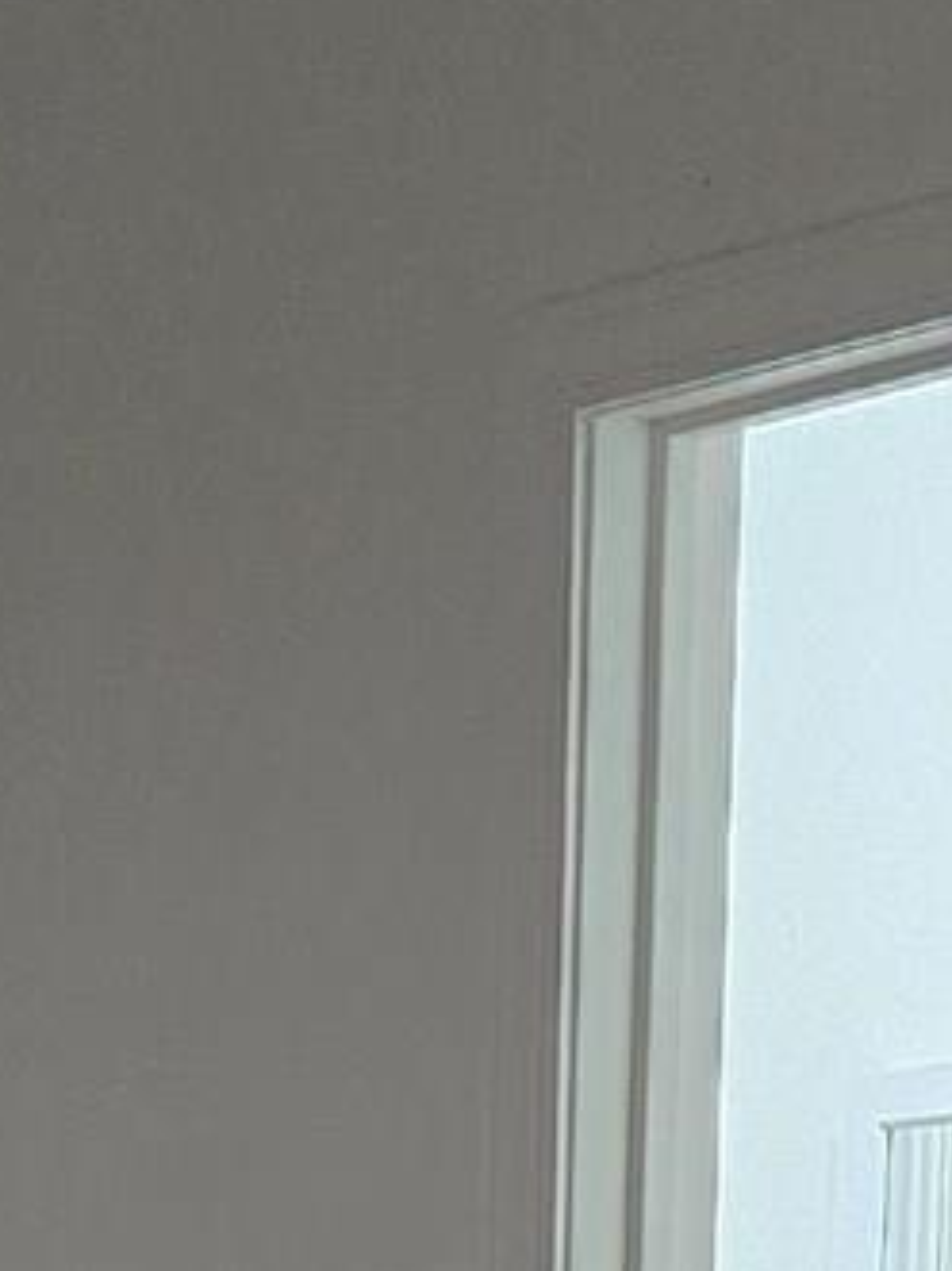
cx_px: -1194
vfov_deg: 10.2
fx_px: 5871
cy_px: 3383
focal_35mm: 160
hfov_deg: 8.6
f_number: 1.7
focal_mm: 6.3
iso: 320
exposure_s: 1/120
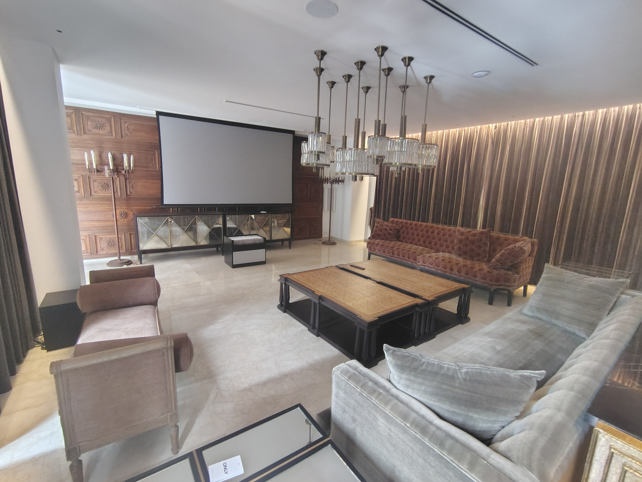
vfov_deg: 78.1
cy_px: 241
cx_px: 321
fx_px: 297
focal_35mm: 16
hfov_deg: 94.5
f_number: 2.2
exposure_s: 1/20
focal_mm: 2.13
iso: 1936
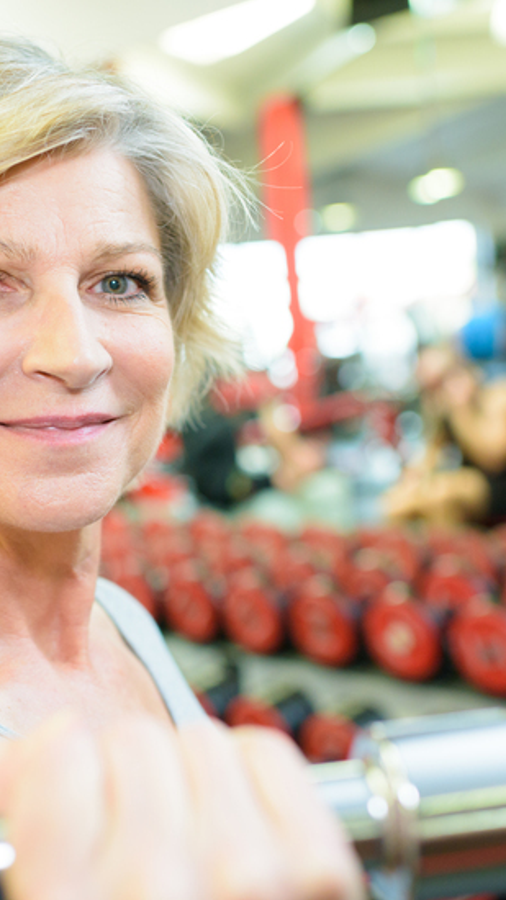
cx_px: 116
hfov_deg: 21.2
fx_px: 1337
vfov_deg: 37.2
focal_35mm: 56
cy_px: 453
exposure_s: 1/100
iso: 800
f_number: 2.8
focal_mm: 35
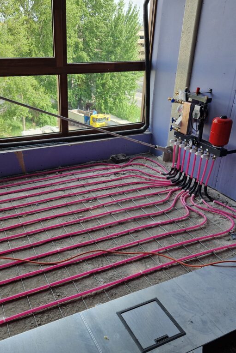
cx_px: 96
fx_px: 315
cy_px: 176
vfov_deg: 58.7
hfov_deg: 41.0
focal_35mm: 32
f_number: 1.8
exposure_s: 1/209
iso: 50
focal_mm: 5.4
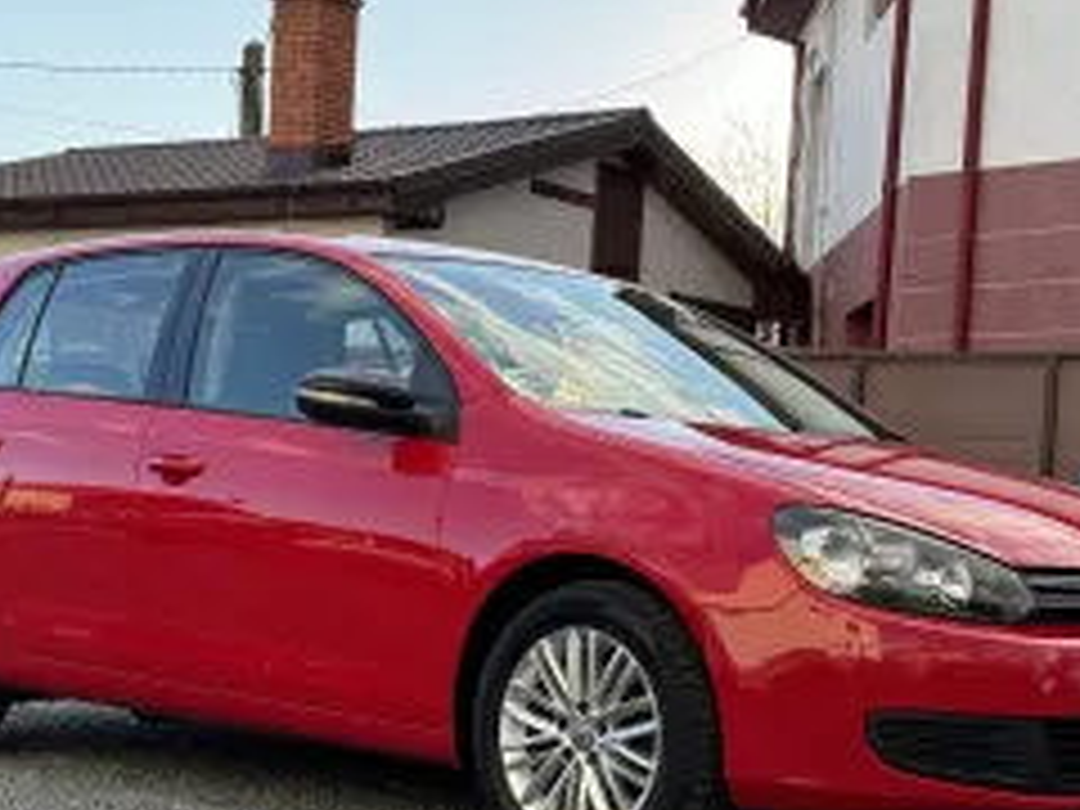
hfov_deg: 27.0
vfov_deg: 20.3
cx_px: 504
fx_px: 2246
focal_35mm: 72
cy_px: 585
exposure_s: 1/604
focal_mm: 6.76
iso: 64
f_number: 1.78
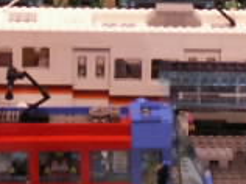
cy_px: -41
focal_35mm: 222
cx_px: 120
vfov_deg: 6.6
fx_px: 1575
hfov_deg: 8.9
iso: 160
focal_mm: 5.86
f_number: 2.8
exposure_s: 1/25
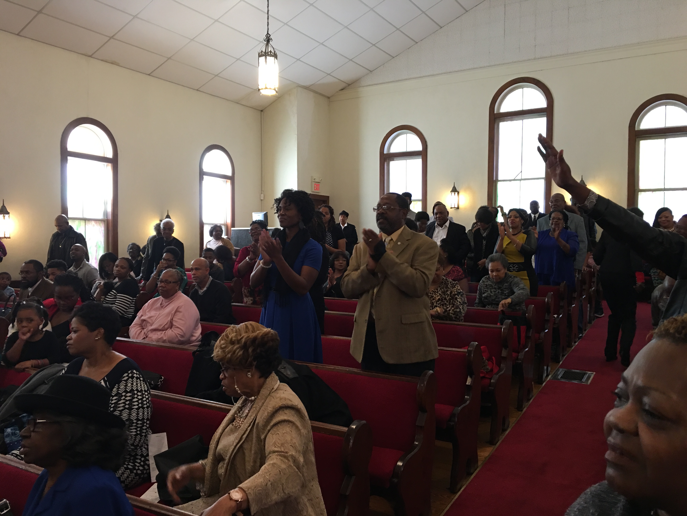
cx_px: 344
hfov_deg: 61.7
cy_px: 258
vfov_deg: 48.2
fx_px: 576
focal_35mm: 29
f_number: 2.2
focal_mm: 4.15
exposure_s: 1/15
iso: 50
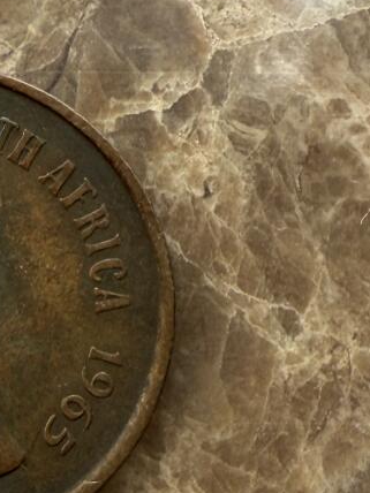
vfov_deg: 19.2
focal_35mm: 101
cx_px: -24
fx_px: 1439
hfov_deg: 14.4
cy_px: 78
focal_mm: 2.22
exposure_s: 1/154
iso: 40
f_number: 2.2
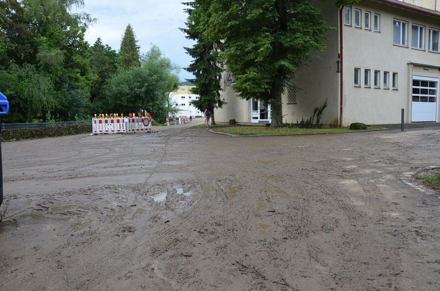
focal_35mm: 27
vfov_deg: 47.7
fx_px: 329
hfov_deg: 67.5
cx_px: 220
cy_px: 146
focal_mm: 18
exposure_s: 1/200
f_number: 7.1
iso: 200
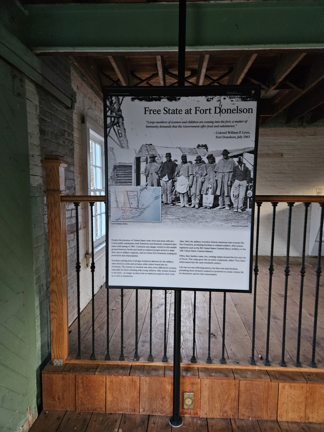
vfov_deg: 73.9
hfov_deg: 58.9
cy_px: 216
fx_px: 287
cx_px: 162
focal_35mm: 23
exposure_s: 1/24
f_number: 1.8
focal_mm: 5.4
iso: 500
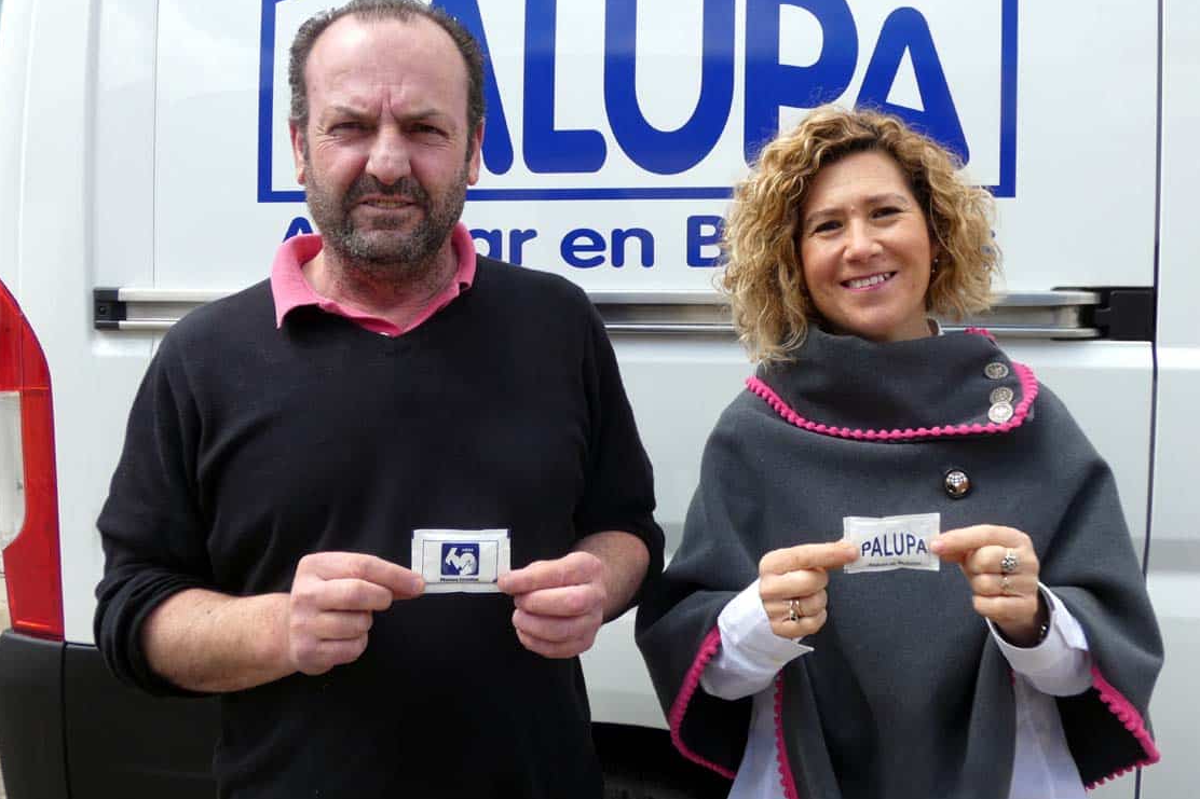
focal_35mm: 35
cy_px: 368
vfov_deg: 37.8
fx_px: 1166
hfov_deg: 54.4
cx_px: 609
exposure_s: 1/500
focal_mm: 6
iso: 80
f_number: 3.4
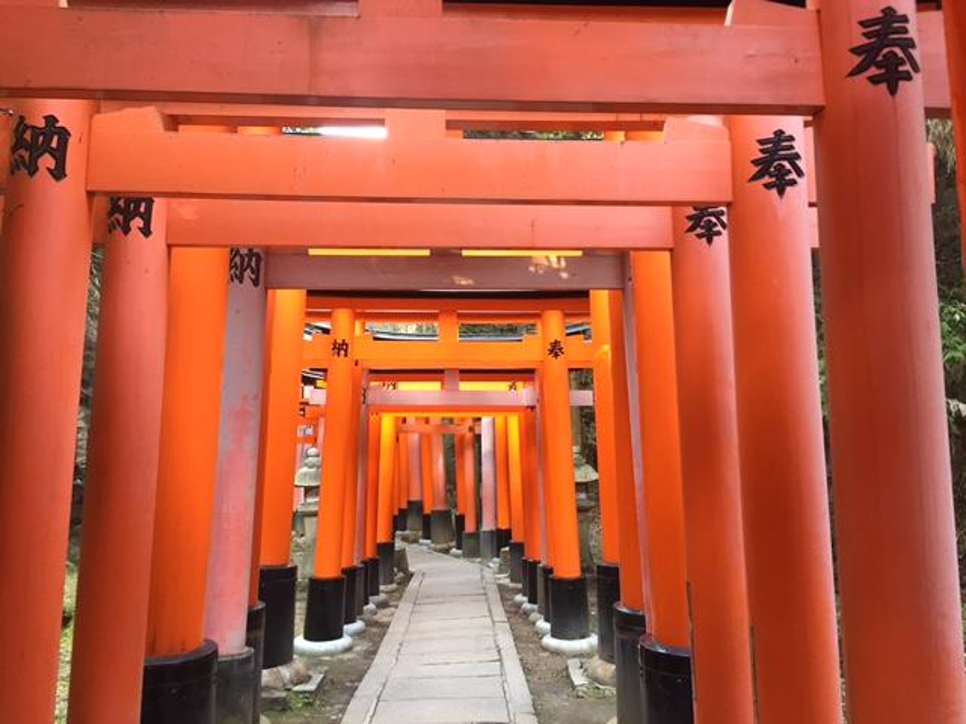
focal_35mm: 29
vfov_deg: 48.2
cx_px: 483
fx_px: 809
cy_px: 362
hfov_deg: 61.7
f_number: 2.2
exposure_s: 1/30
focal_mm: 4.2
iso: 80
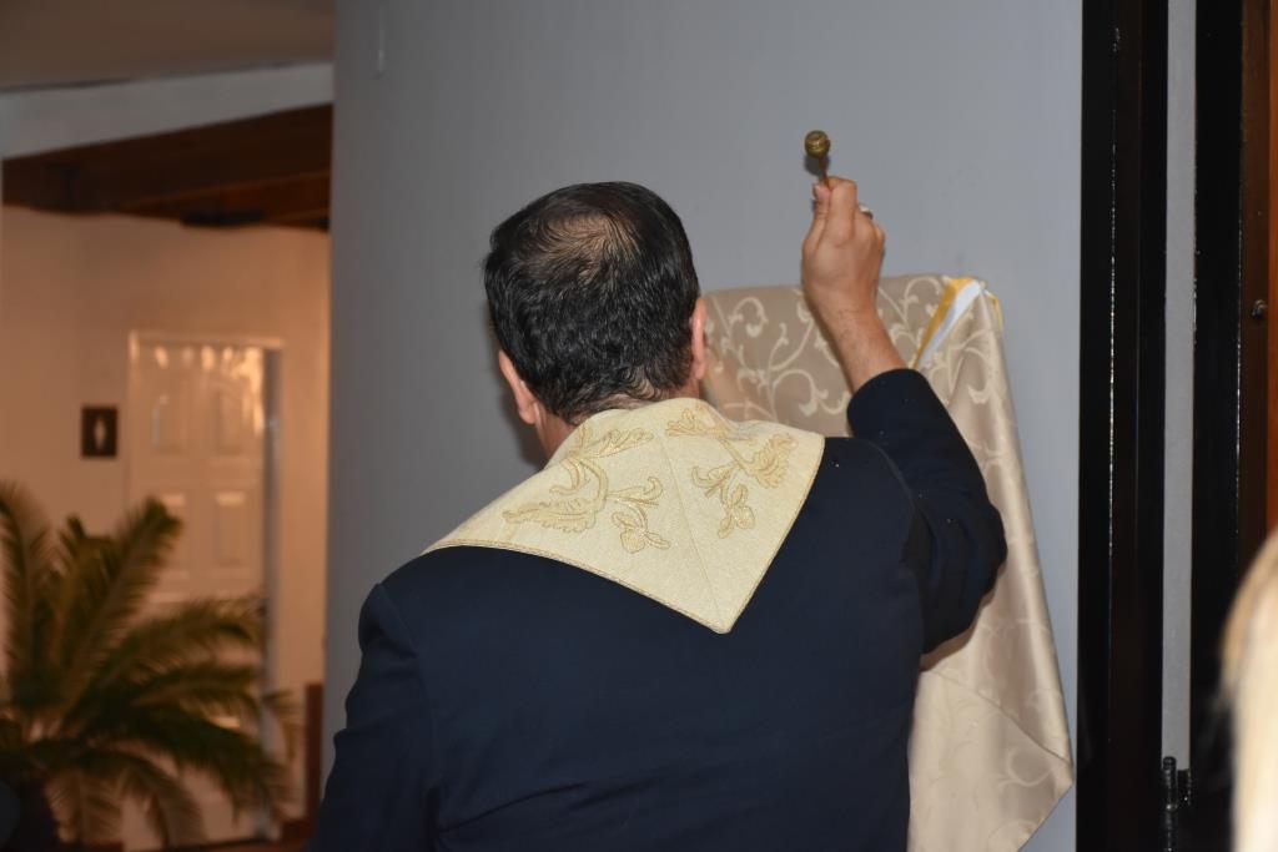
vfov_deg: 17.5
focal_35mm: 78
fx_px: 2769
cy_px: 426
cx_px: 639
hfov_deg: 26.0
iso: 1250
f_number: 5.6
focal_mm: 52
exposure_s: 1/60
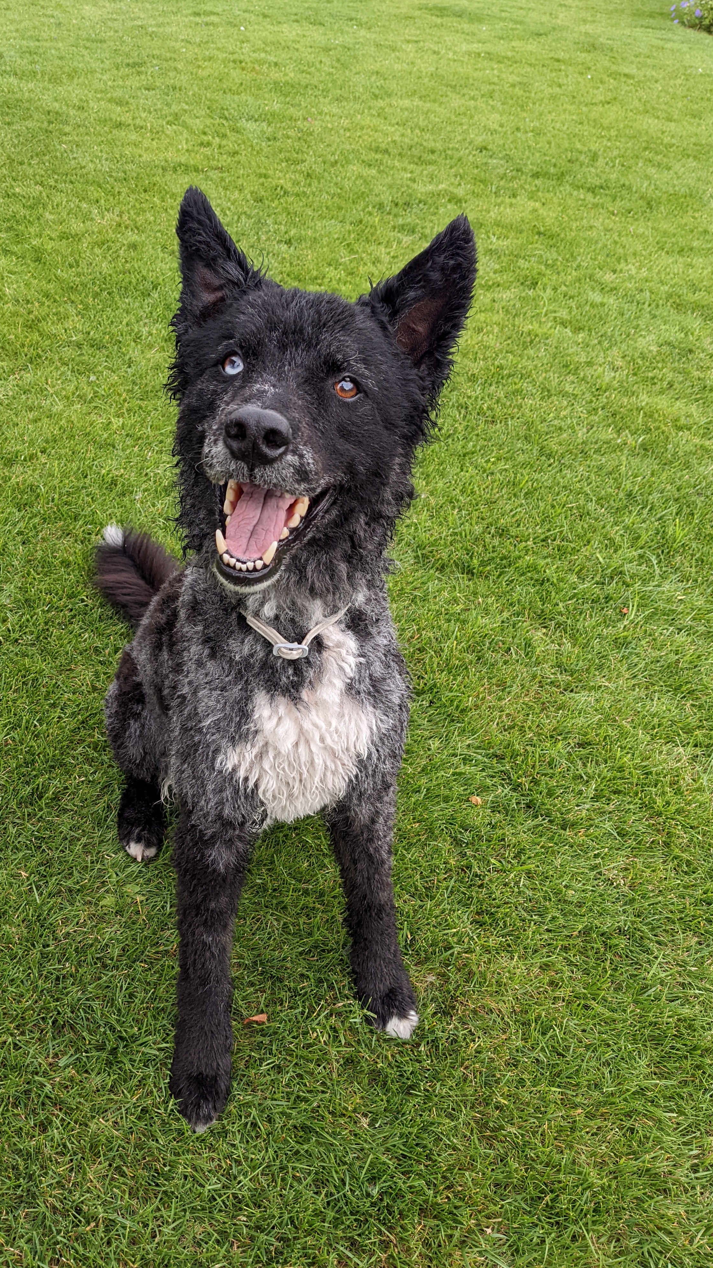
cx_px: 262
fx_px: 1008
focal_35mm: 30
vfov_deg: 64.3
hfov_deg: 38.7
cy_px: 638
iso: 55
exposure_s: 1/587
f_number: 1.73
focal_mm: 4.38
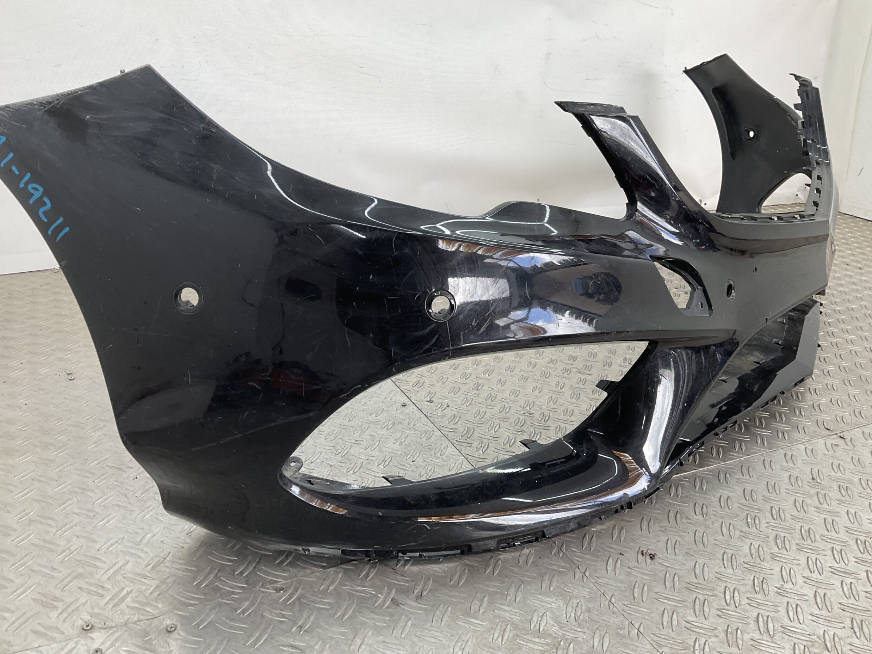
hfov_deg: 60.0
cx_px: 428
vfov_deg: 46.8
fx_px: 756
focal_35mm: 30
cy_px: 316
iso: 20
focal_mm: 3
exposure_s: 1/100
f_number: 1.8
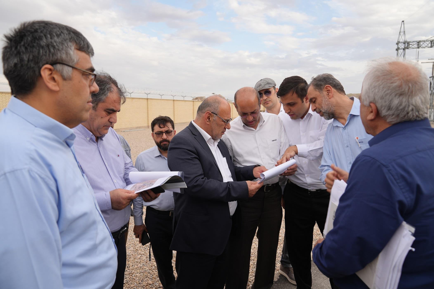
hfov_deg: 73.7
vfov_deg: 53.1
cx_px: 217
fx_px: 289
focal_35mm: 24
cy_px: 144
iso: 100
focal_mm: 24
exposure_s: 1/250
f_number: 4
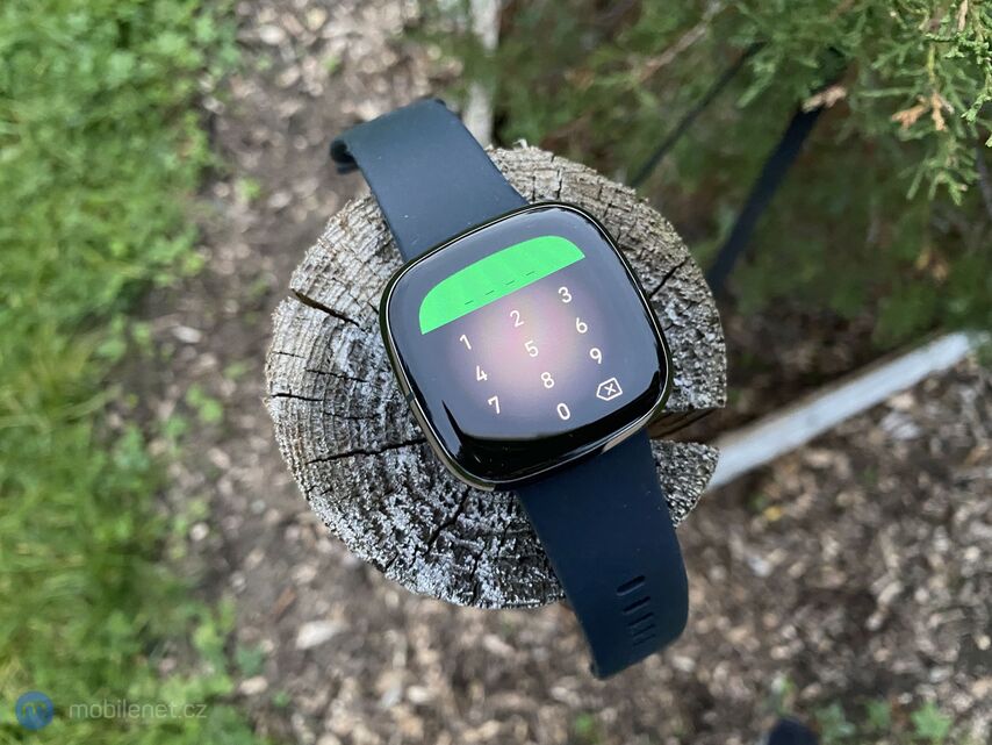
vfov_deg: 53.1
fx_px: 745
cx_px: 496
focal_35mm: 26
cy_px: 372
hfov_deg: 67.3
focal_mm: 4.25
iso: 640
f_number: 1.8
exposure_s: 1/30
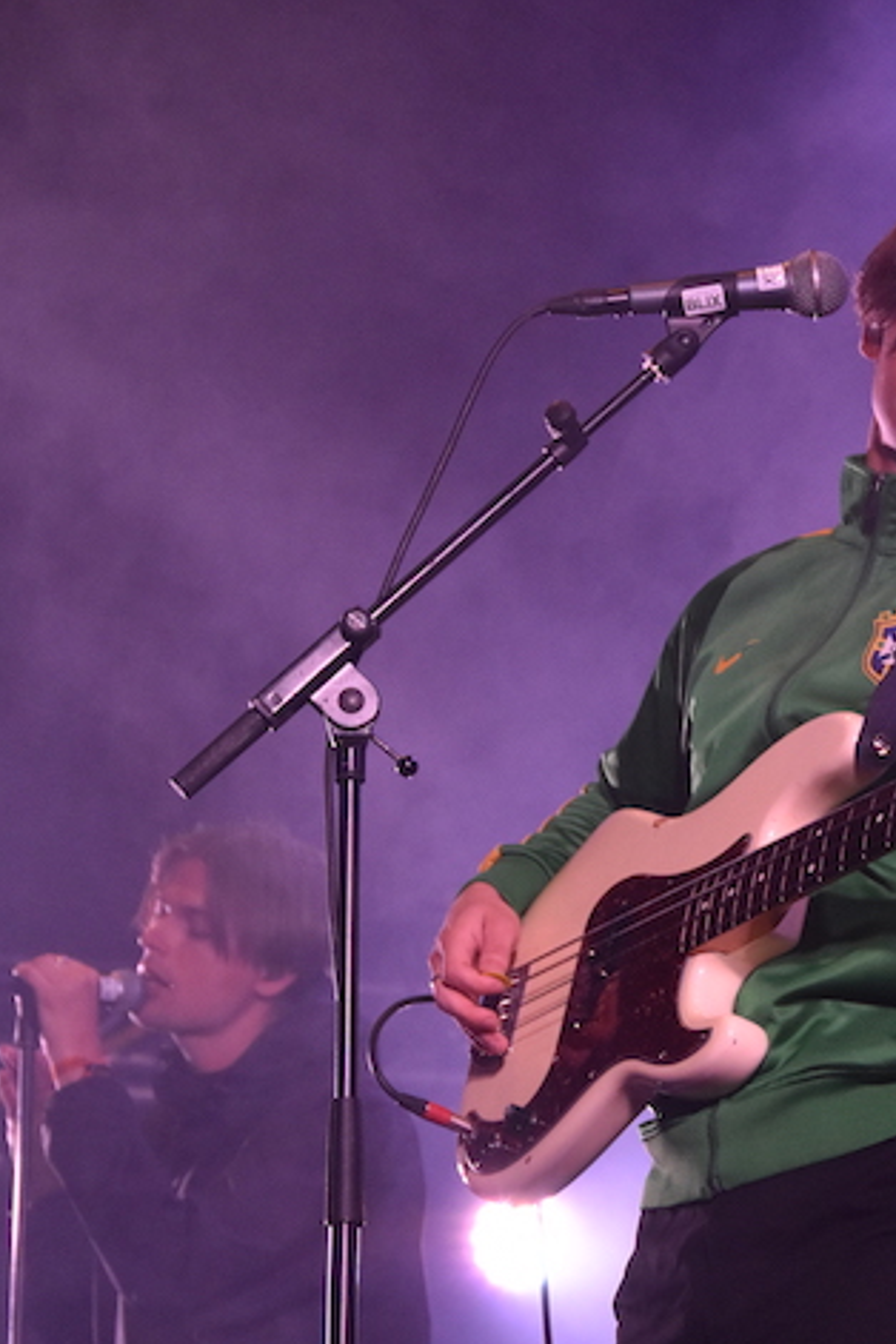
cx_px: 753
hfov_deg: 9.2
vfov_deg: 13.8
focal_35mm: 149
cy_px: 742
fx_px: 5562
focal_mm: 52
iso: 1250
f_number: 5
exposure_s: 1/1000
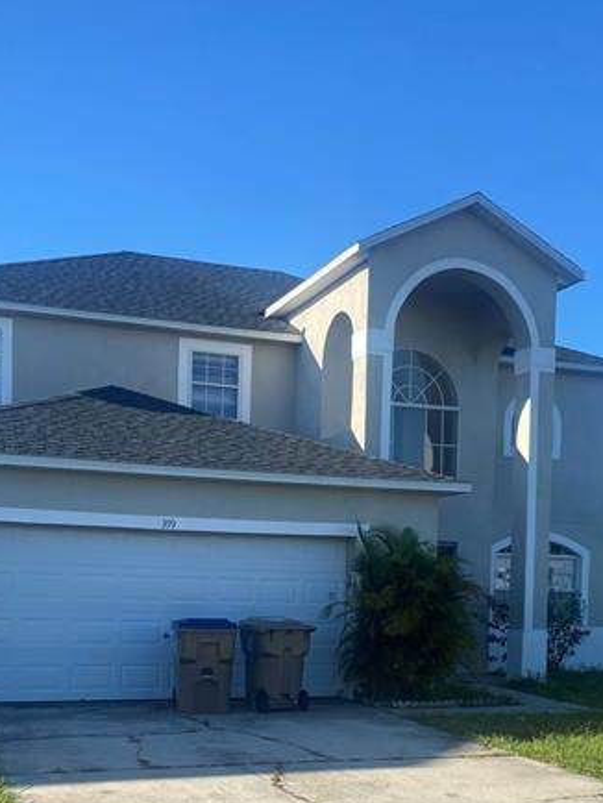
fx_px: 1067
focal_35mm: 46
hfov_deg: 31.5
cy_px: 648
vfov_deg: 39.5
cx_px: 255
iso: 32
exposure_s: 1/1678
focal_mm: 4.25
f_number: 1.8
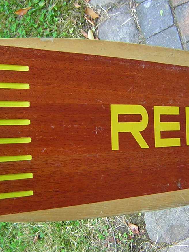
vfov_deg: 29.4
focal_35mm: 66
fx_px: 480
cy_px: 128
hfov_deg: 22.0
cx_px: 143
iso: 50
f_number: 2.6
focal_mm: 4.7
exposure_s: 1/34.6
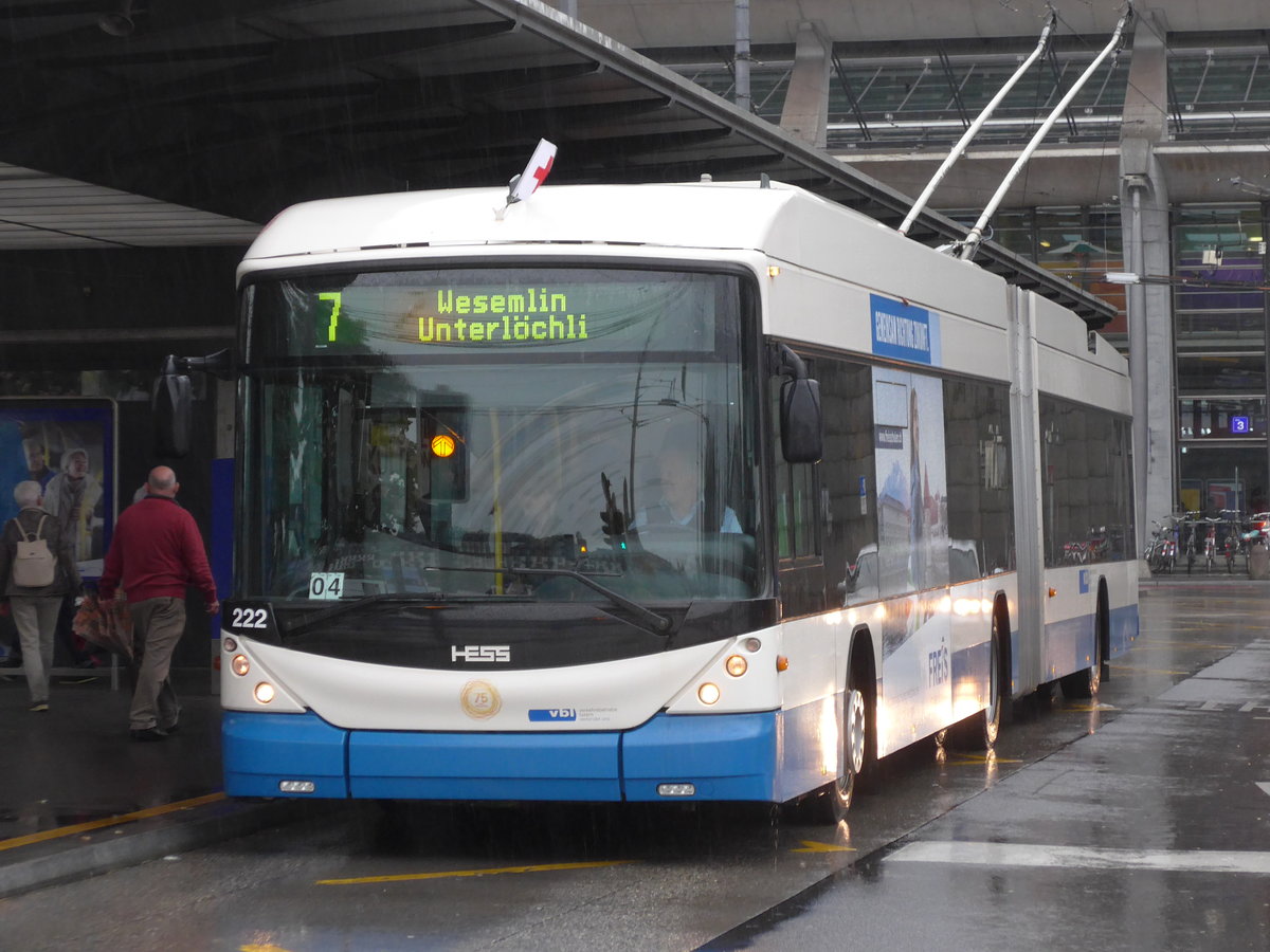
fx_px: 4036
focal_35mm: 110
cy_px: 476
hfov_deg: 17.9
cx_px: 635
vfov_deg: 13.5
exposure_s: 1/80
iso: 400
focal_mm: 21.6
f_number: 4.9
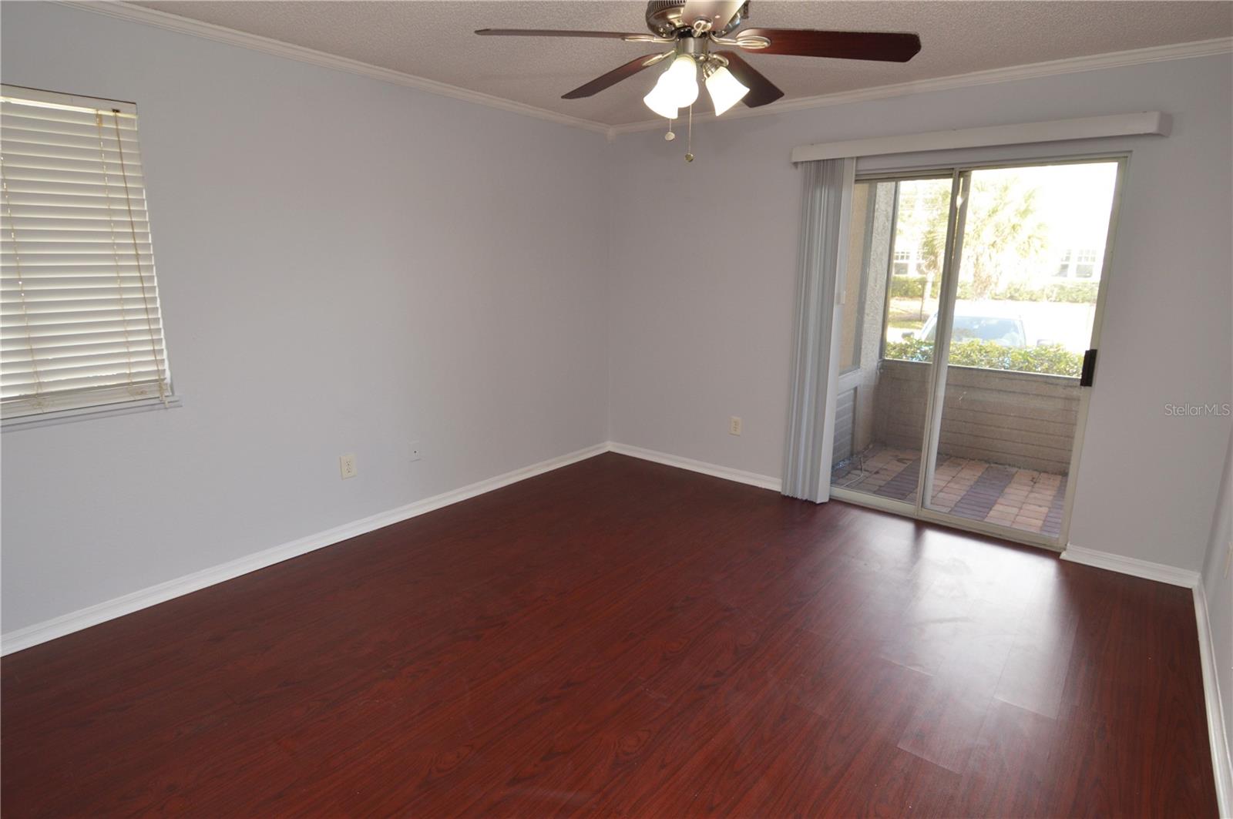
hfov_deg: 90.1
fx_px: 616
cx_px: 616
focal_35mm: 18
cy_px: 410
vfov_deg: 67.3
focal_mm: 12
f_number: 4.5
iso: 400
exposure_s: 1/80
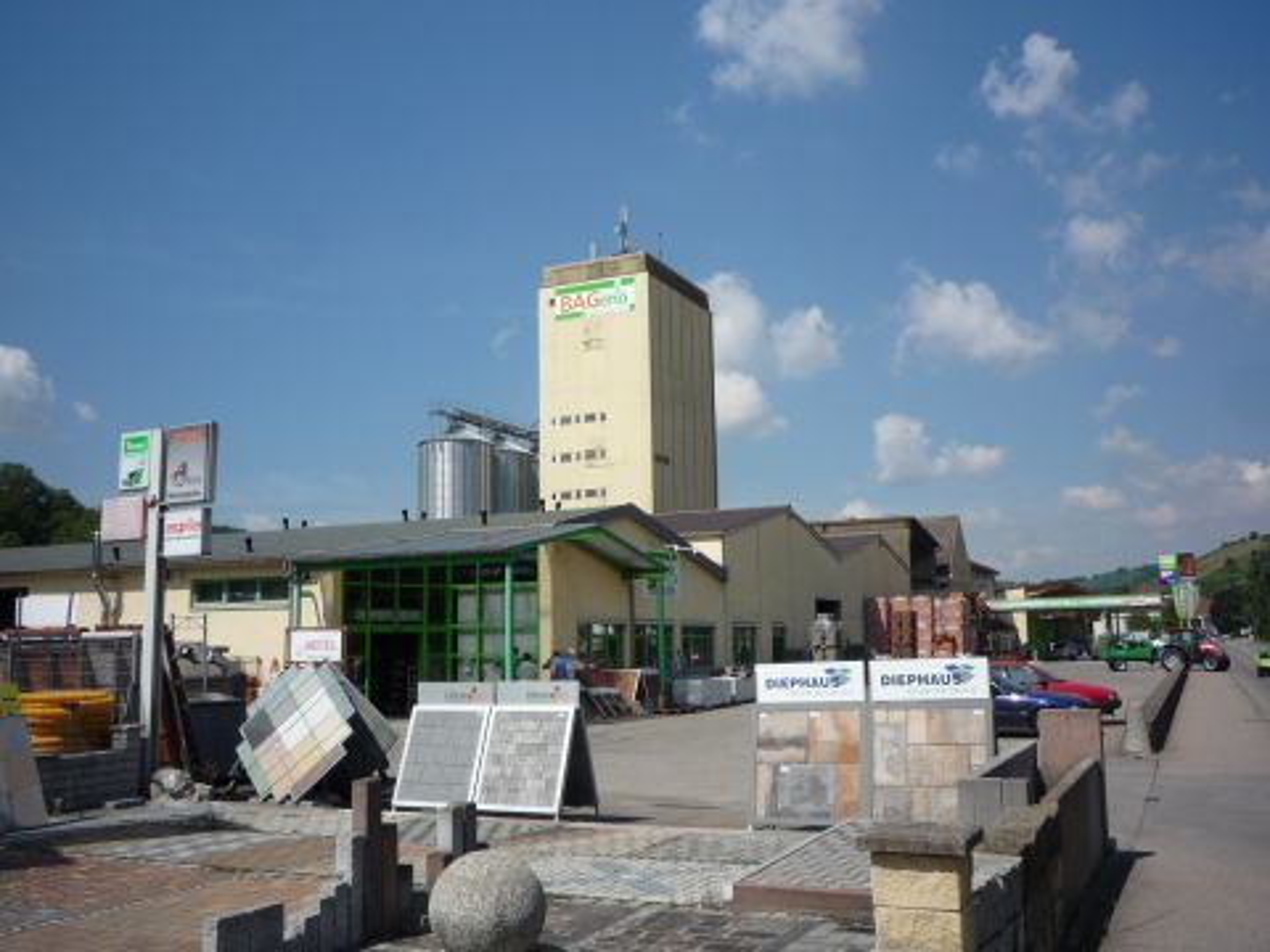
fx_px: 1174
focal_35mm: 32
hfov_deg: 56.8
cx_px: 635
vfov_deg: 44.2
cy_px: 476
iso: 100
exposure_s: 1/640
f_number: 5.6
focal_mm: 5.2
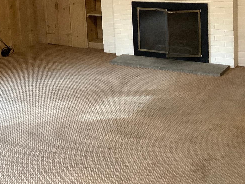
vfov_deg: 22.0
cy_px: 13
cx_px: 65
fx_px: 460
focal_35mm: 65
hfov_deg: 29.4
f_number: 2.4
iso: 250
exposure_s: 1/60
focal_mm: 3.3
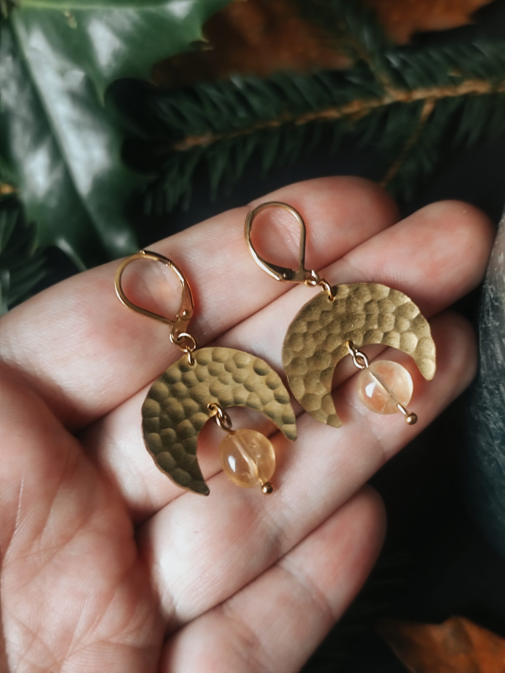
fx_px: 895
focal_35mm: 46
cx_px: 252
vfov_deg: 41.2
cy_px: 336
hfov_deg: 31.5
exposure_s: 1/25
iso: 320
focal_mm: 6.19
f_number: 1.65
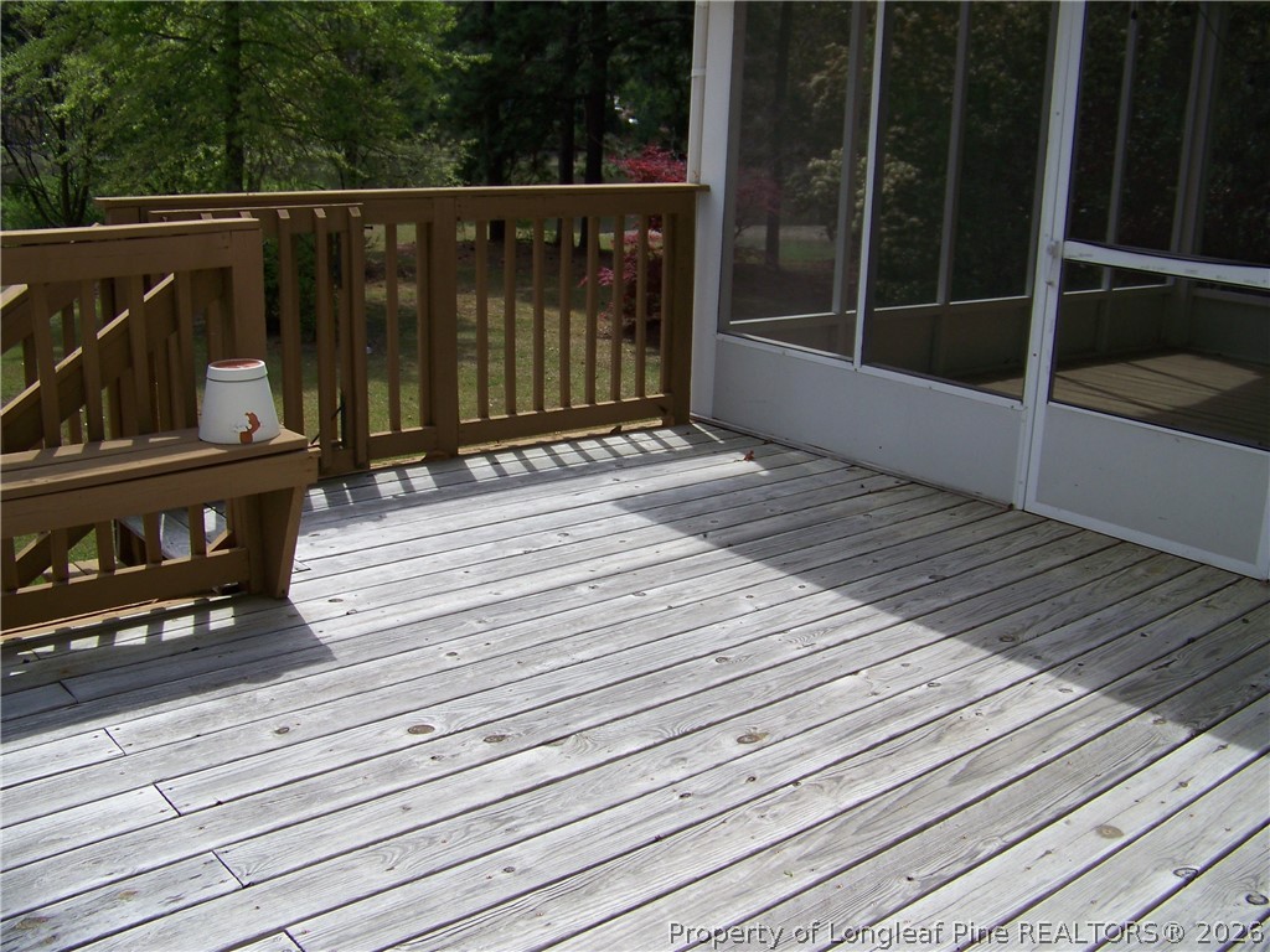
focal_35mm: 36
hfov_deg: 51.4
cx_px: 635
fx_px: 1321
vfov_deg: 39.7
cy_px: 476
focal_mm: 5.85
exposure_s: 1/1000
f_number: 2.8
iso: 64
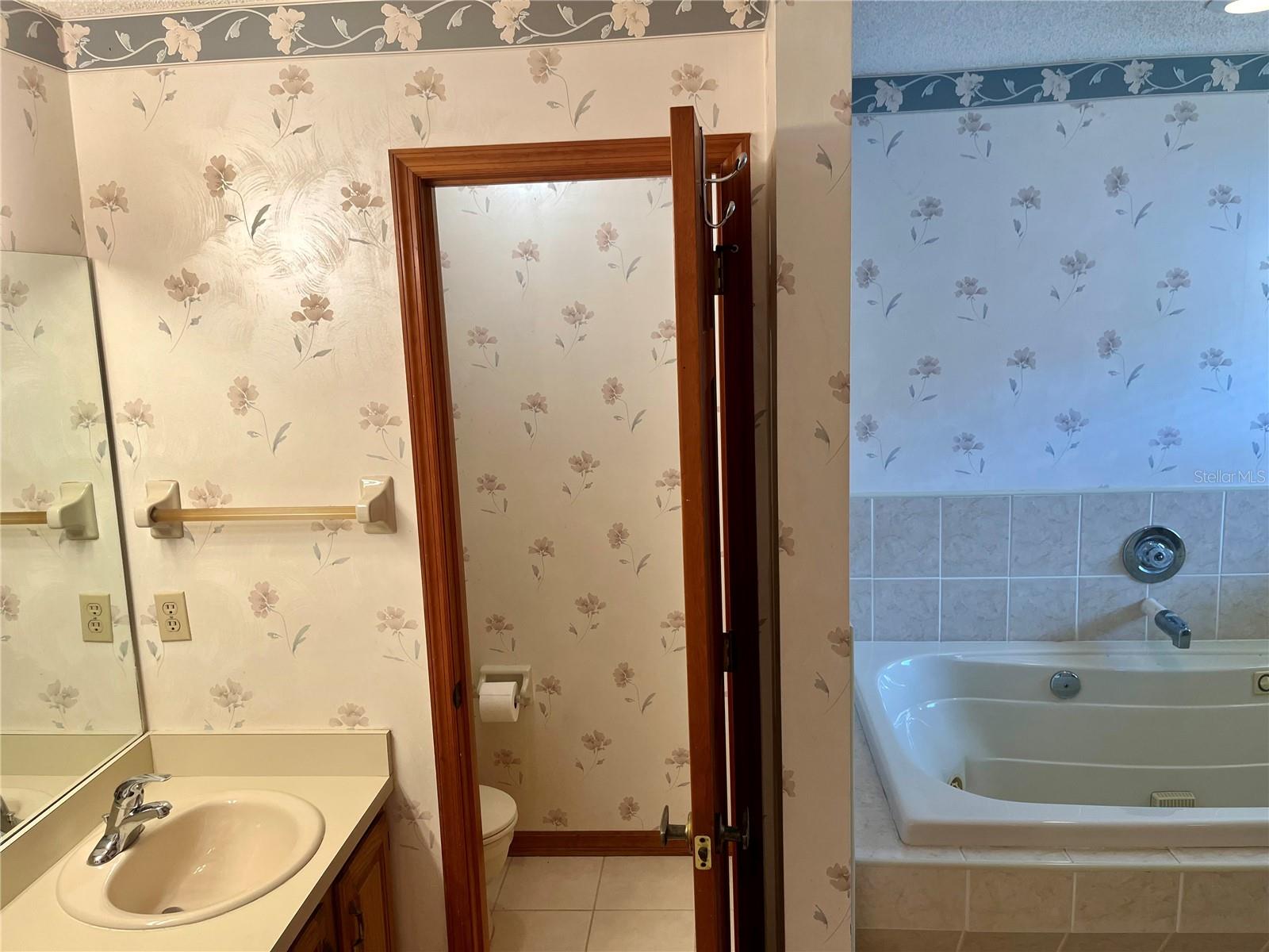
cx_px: 634
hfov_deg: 67.3
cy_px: 476
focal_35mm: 26
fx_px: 953
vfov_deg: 53.1
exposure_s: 1/120
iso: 100
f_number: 1.6
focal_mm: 5.1
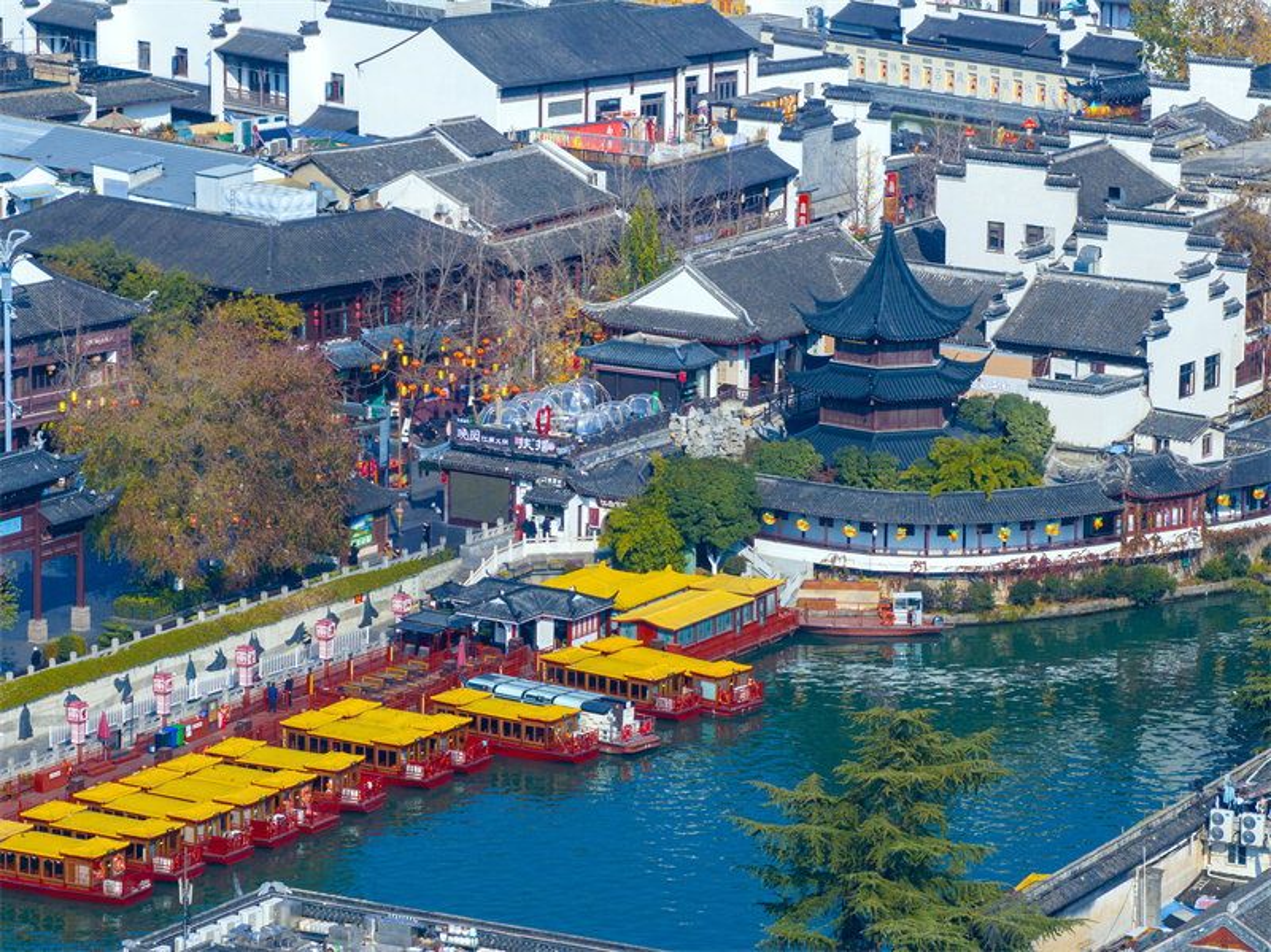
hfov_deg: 11.9
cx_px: 636
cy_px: 476
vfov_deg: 8.9
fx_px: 6091
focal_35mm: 166
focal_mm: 30.71
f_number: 3.4
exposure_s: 1/640
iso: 100
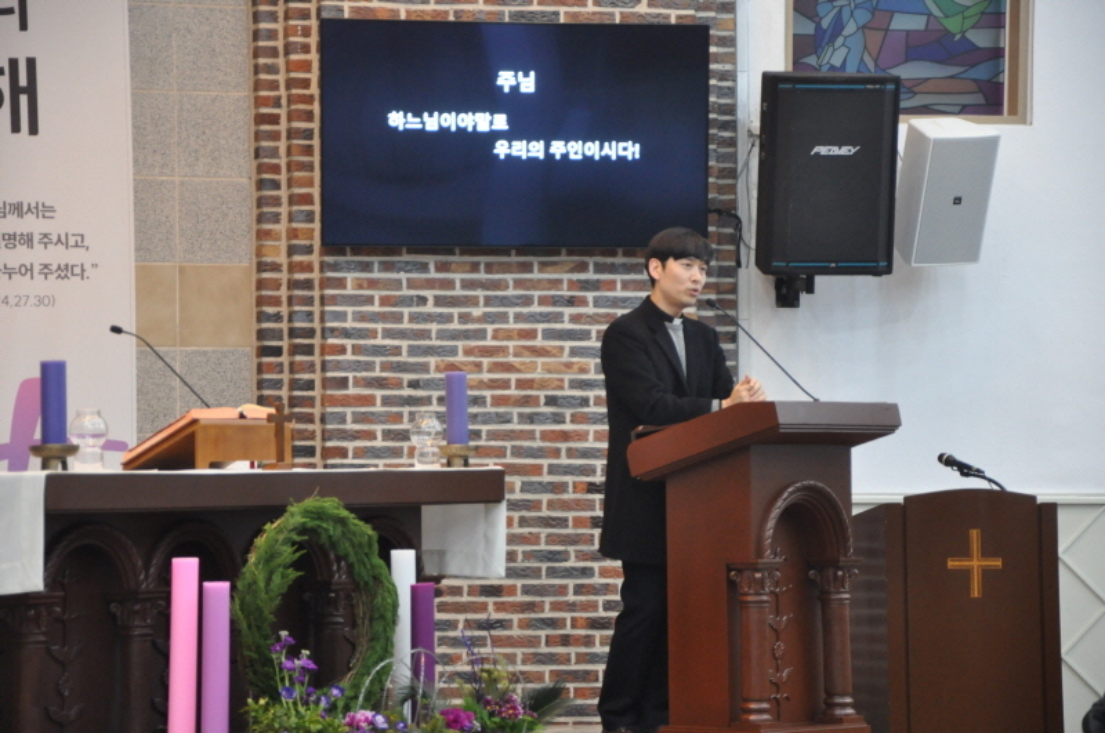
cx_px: 552
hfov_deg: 15.2
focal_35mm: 135
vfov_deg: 10.1
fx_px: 4138
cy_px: 366
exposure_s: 1/30
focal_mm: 90
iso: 1400
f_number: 5.6
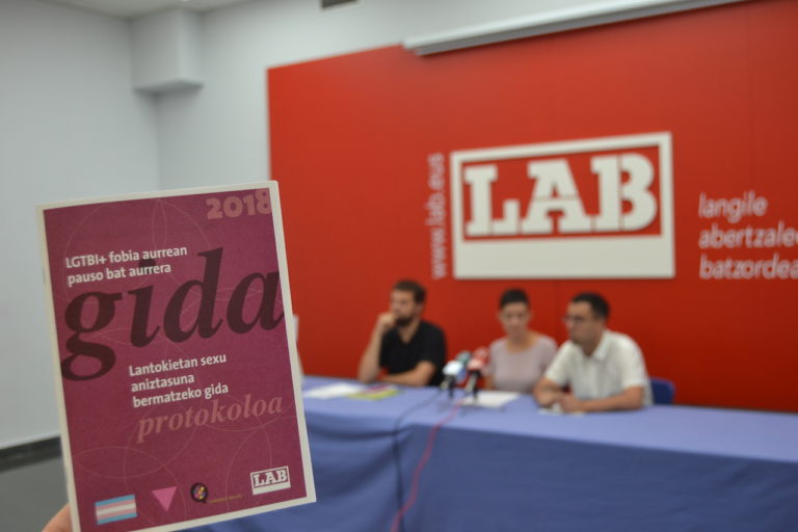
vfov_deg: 34.2
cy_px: 266
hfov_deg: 49.6
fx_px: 864
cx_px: 399
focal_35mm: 39
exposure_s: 1/60
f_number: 4
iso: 500
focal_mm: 26
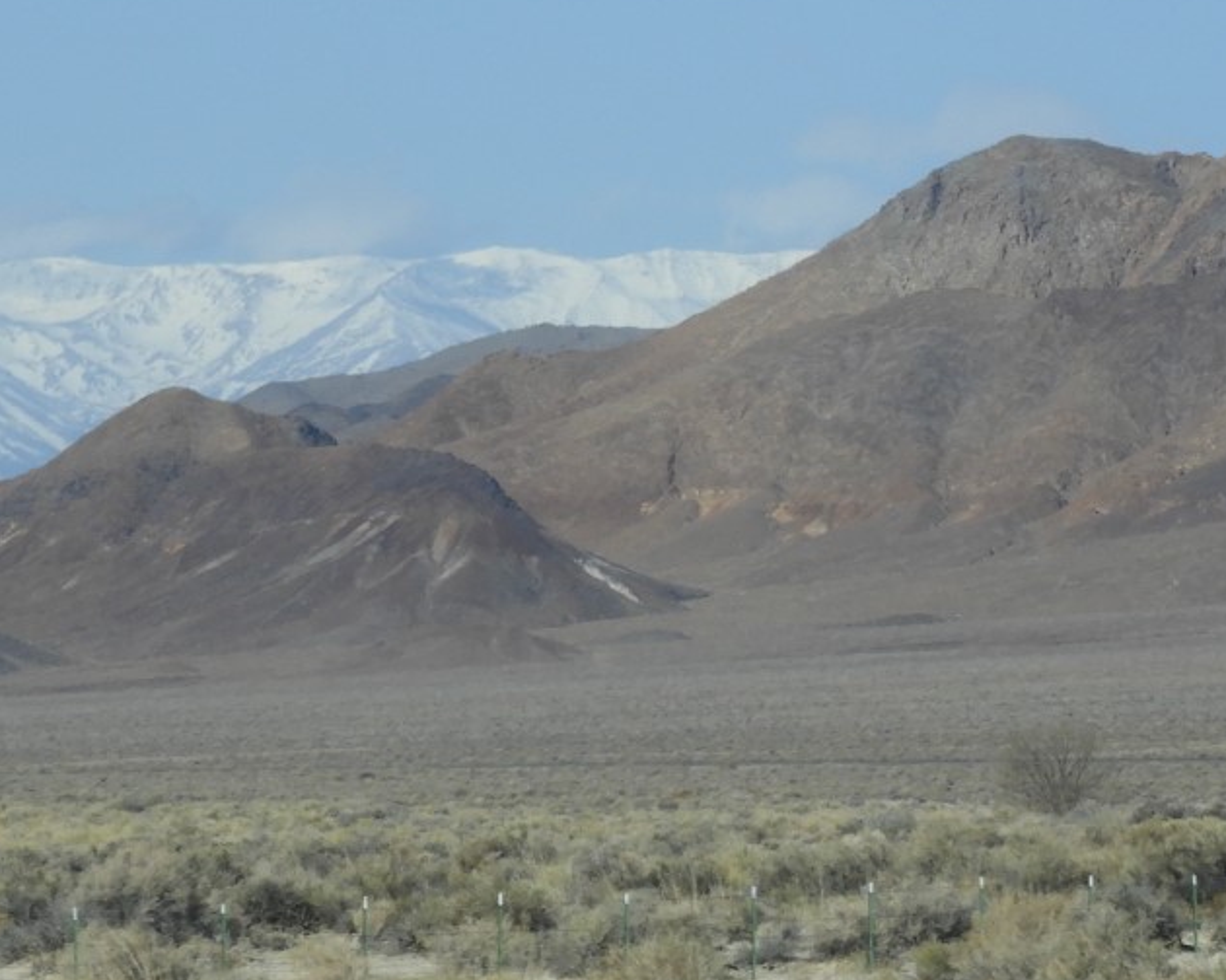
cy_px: -37
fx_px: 17816
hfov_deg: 3.9
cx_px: 745
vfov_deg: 3.2
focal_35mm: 491
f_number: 5.3
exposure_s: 1/800
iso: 100
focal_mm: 39.4
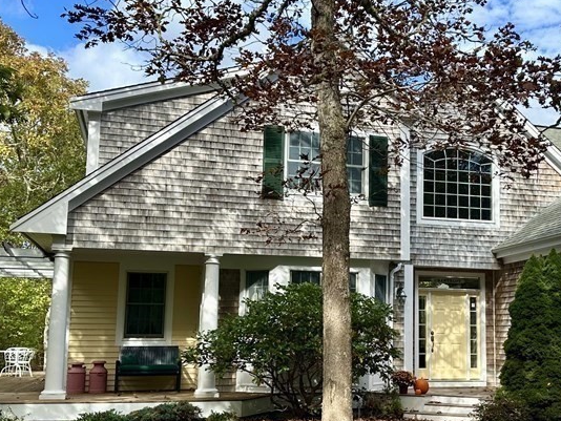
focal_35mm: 46
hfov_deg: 40.5
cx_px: 391
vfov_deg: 31.5
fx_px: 746
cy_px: 239
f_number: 1.78
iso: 80
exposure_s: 1/1949
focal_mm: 6.86
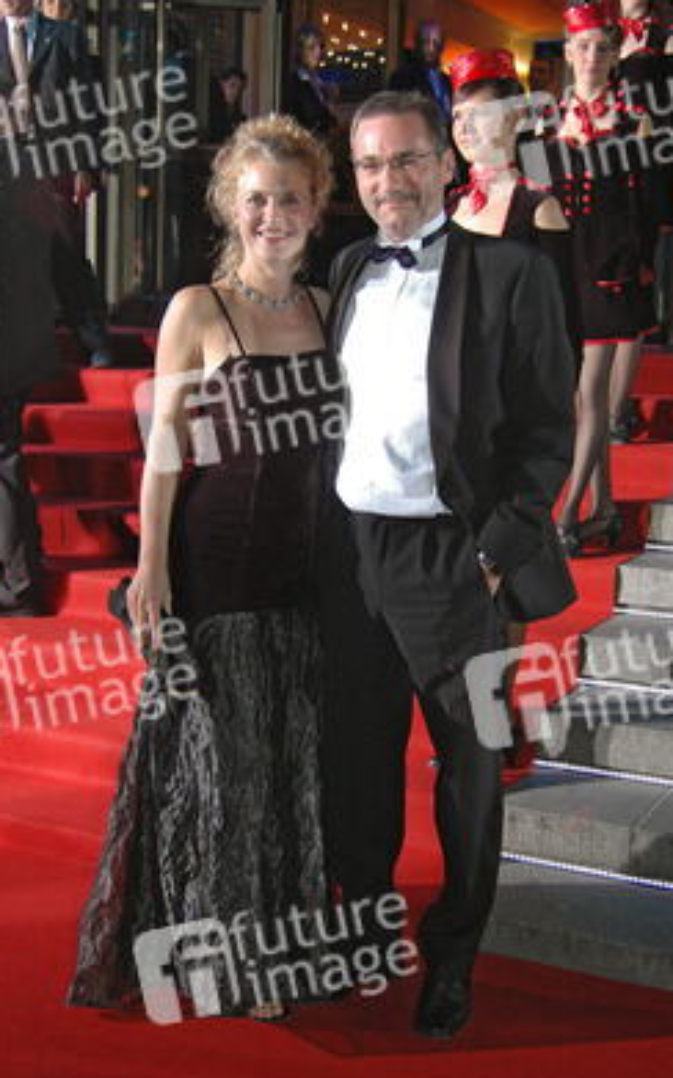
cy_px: 546
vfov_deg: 40.3
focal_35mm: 50
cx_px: 356
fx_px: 1469
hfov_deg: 25.8
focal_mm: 32
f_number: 5
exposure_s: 1/60
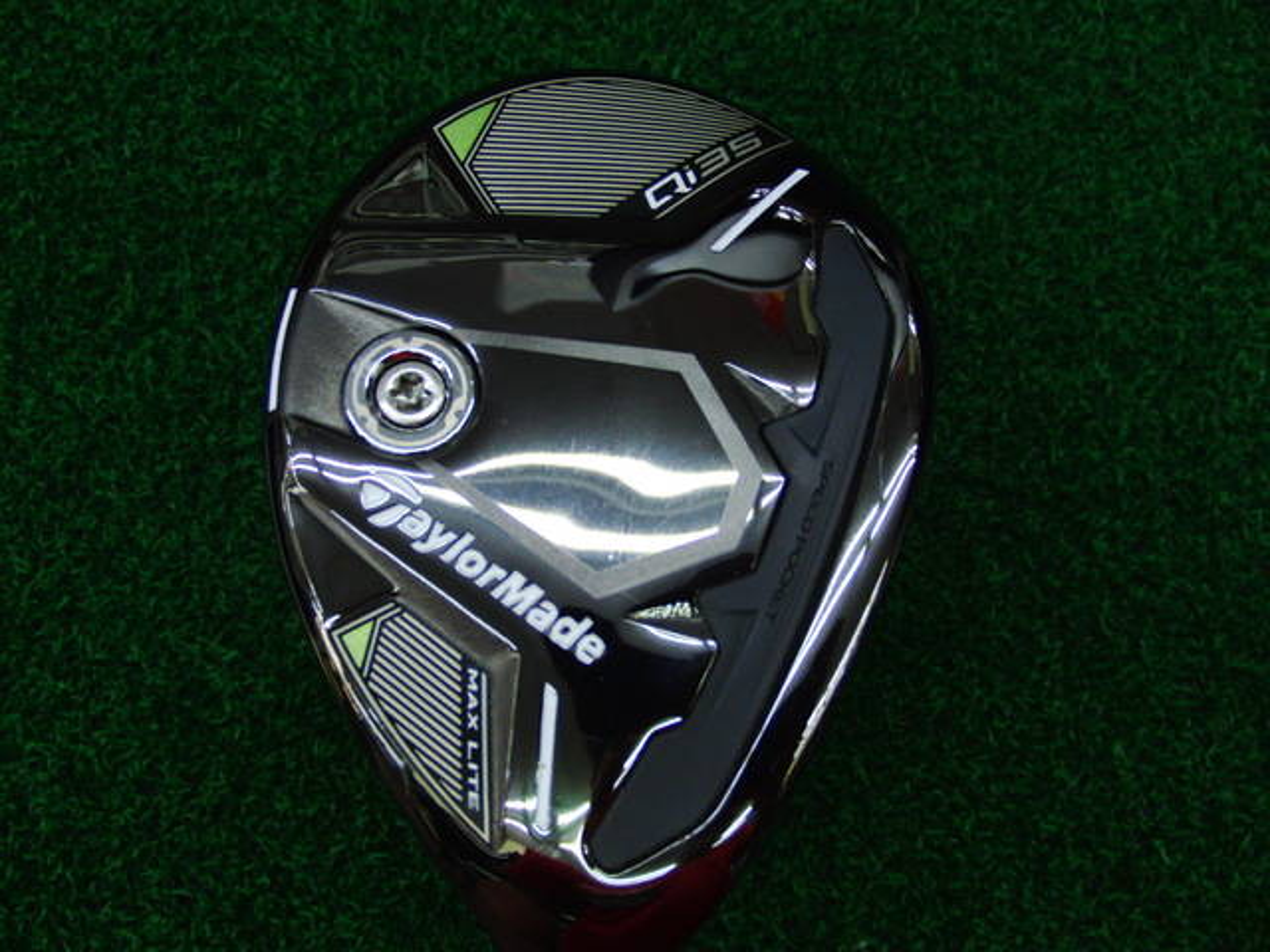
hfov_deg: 50.1
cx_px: 635
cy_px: 476
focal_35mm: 37
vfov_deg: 38.7
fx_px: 1357
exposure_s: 1/80
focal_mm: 6.42
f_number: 3.6
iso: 200
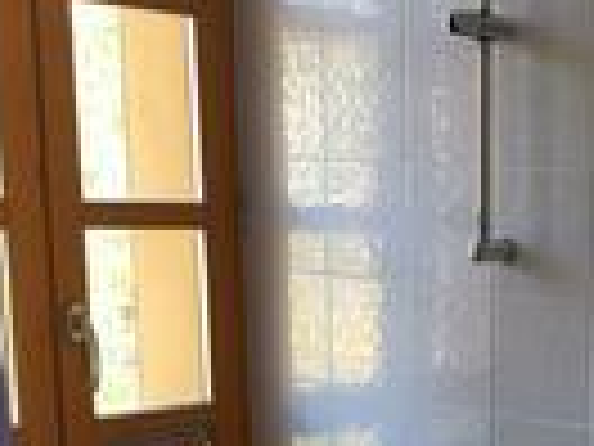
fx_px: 1356
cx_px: 702
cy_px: 527
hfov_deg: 22.8
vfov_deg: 17.8
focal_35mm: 79
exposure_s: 1/33
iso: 64
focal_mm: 4.15
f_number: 2.2
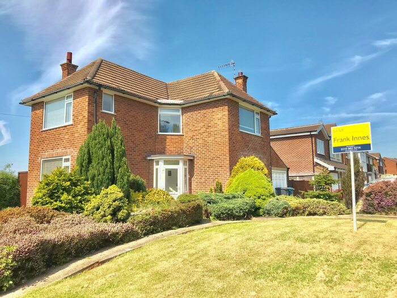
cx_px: 198
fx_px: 321
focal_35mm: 28
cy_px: 149
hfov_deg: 63.4
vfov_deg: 49.7
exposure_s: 1/1808
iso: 20
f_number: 1.8
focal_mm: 3.99
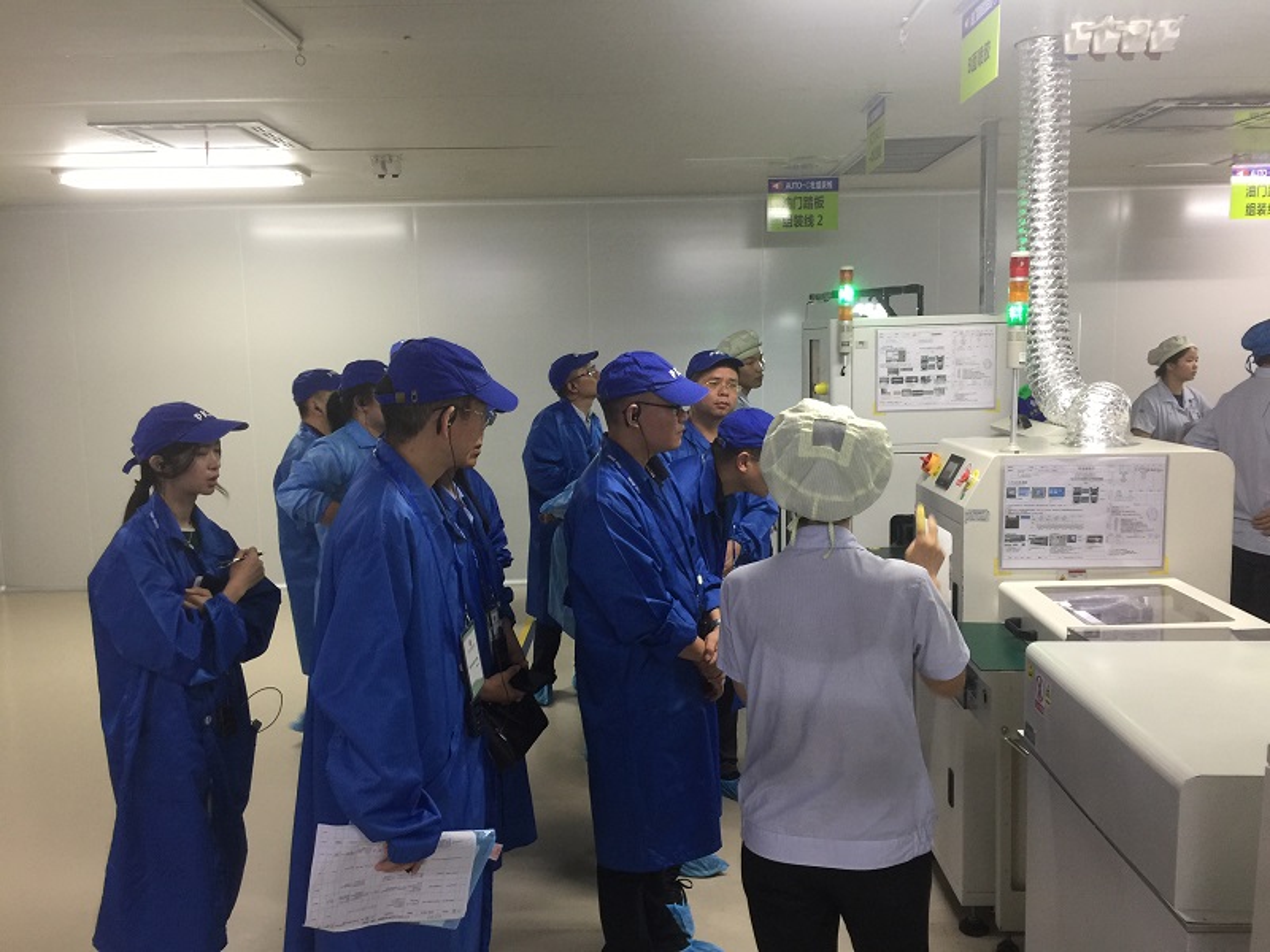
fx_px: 1064
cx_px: 635
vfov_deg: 48.2
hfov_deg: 61.7
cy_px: 476
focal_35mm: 29
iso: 64
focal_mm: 4.15
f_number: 2.2
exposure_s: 1/17
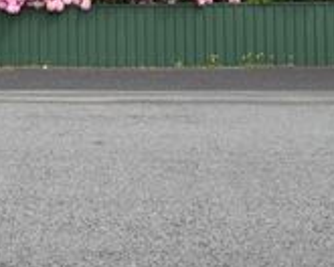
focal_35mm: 64
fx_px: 633
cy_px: -19
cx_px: 10
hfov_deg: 28.0
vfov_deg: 22.6
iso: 200
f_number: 10
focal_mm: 16
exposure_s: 1/400
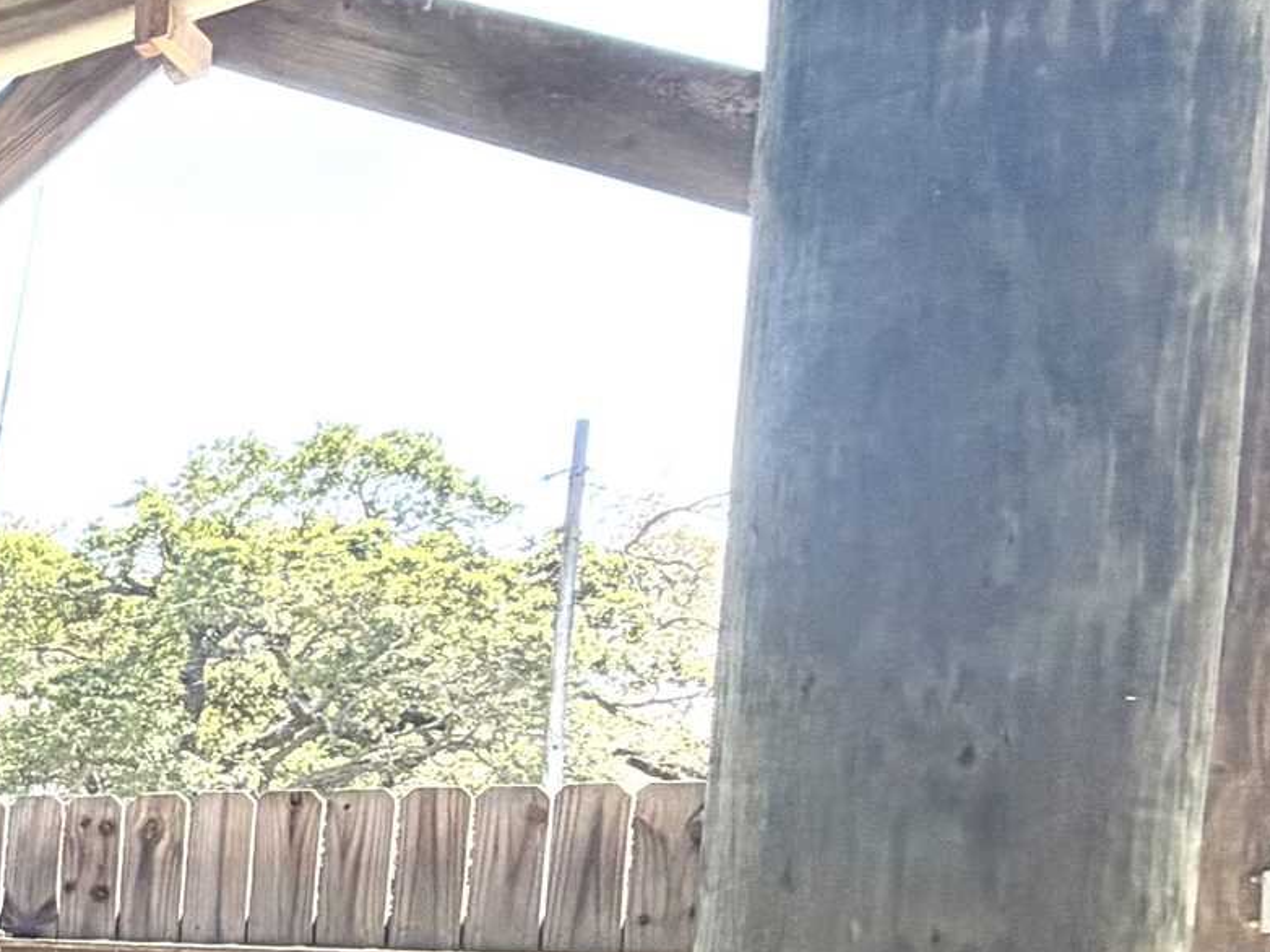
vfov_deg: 25.2
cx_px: -1190
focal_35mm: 55
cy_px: 968
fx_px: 2017
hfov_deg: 20.1
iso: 40
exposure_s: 1/502
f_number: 2.2
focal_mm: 2.22
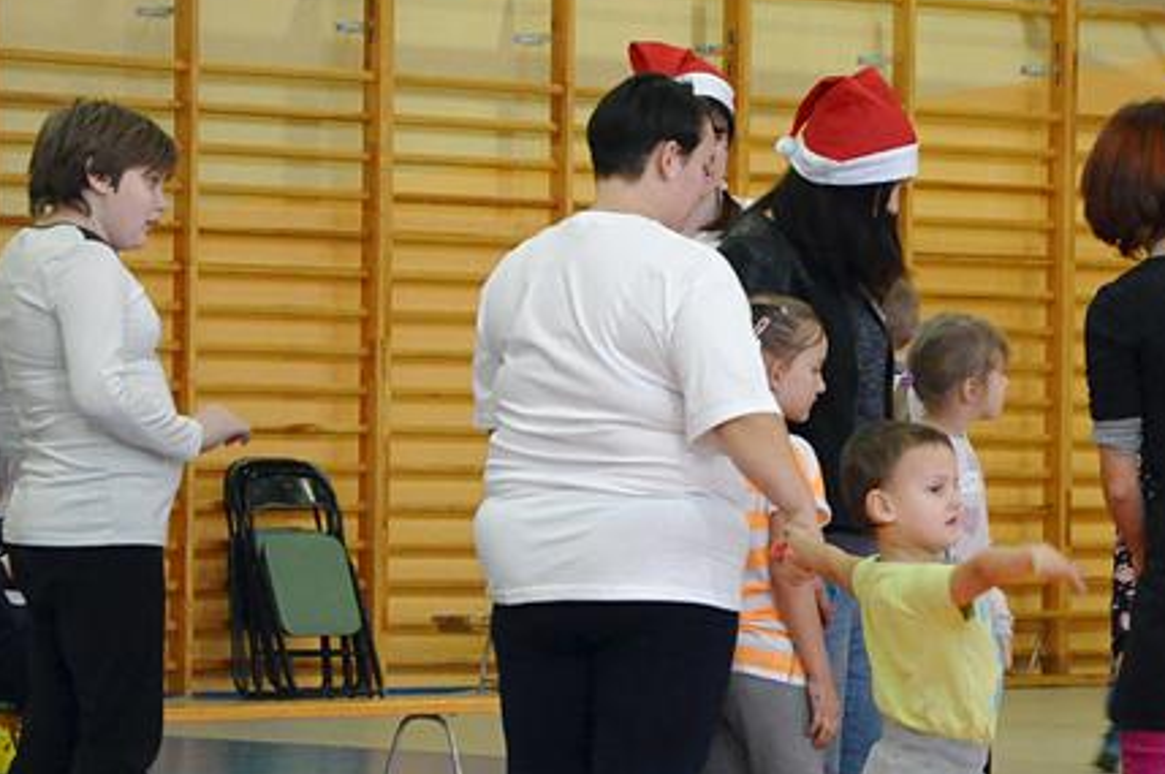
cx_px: 926
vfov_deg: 5.8
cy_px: 506
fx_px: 7693
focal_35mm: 238
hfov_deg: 8.6
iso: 3200
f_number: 5.6
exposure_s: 1/100
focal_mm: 80
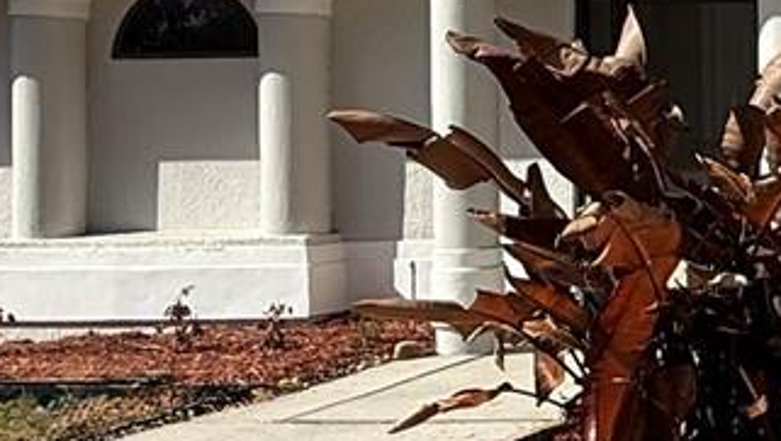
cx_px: 1409
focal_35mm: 76
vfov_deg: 15.9
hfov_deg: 20.1
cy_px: 124
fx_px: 1575
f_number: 2.2
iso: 50
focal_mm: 2.22
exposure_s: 1/1848
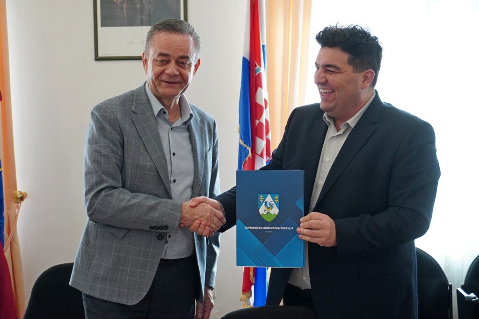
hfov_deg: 34.2
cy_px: 160
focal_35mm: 58
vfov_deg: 23.2
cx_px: 240
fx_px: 778
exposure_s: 1/100
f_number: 5.6
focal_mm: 39
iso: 1250
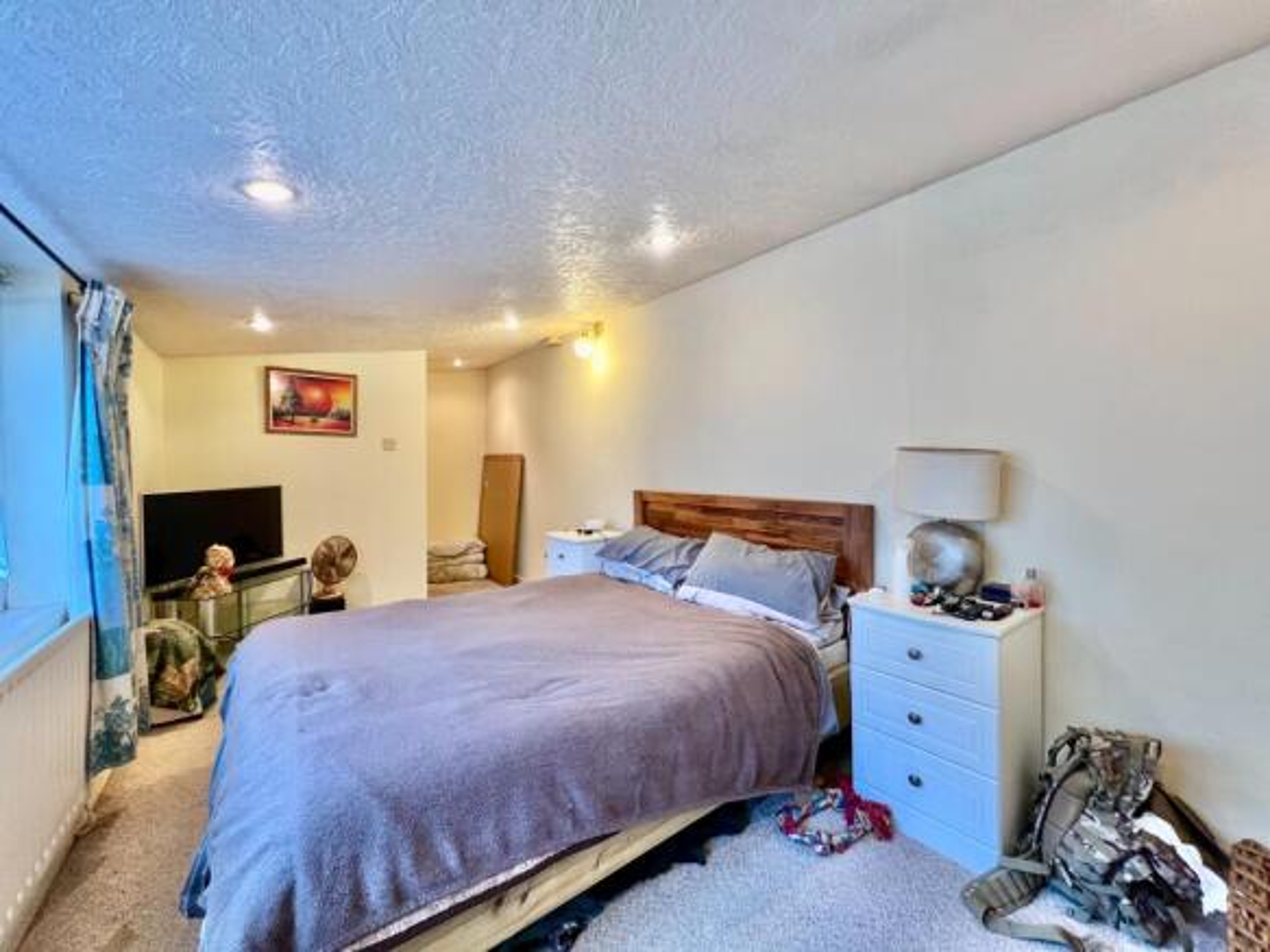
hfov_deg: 106.2
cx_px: 635
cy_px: 476
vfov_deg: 89.9
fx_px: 477
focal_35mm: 13
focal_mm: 1.57
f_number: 1.8
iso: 200
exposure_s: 1/100
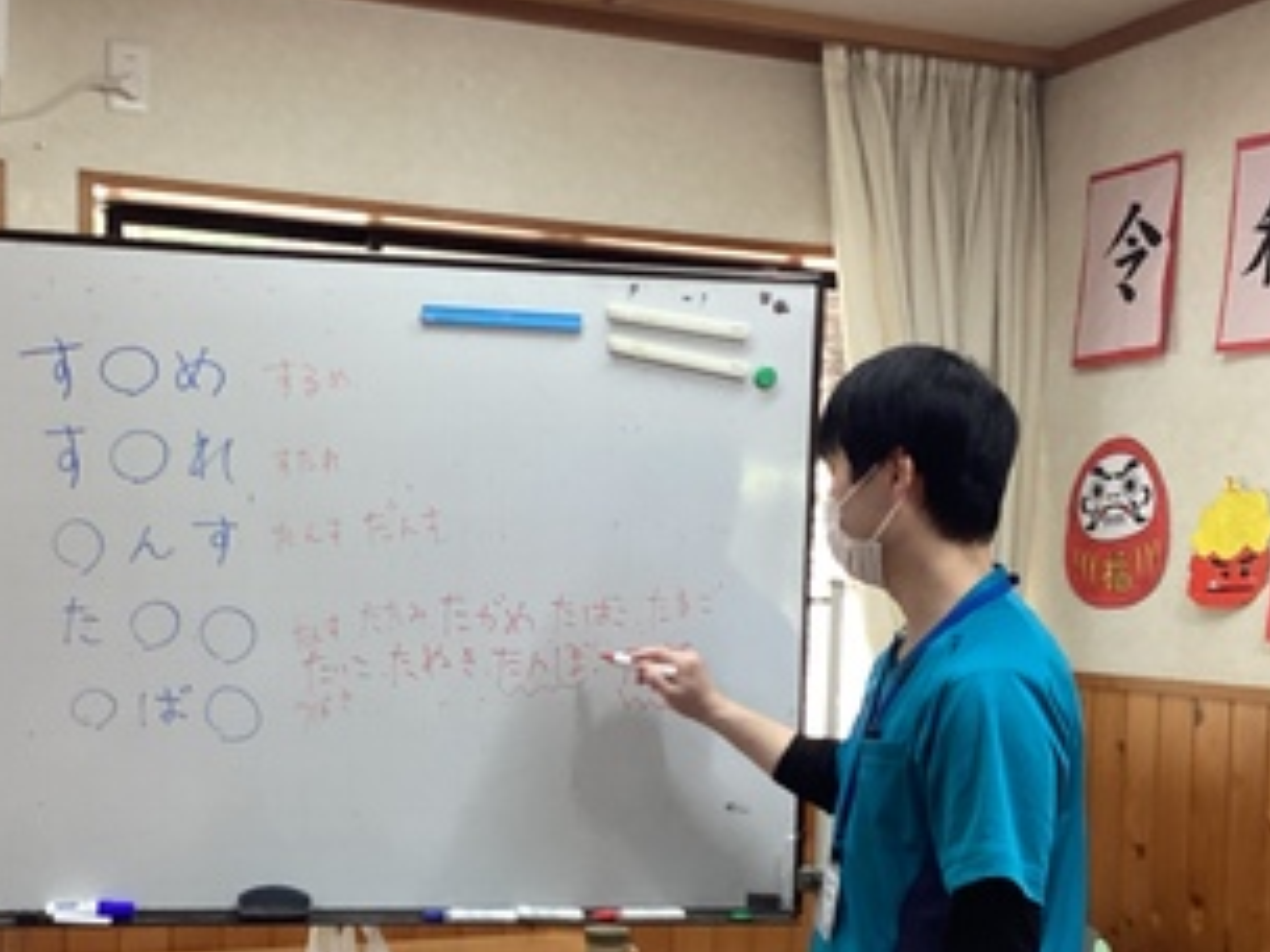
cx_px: 522
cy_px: 683
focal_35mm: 51
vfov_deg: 28.2
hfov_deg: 37.4
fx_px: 1871
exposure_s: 1/60
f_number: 2.4
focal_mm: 3.3
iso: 125
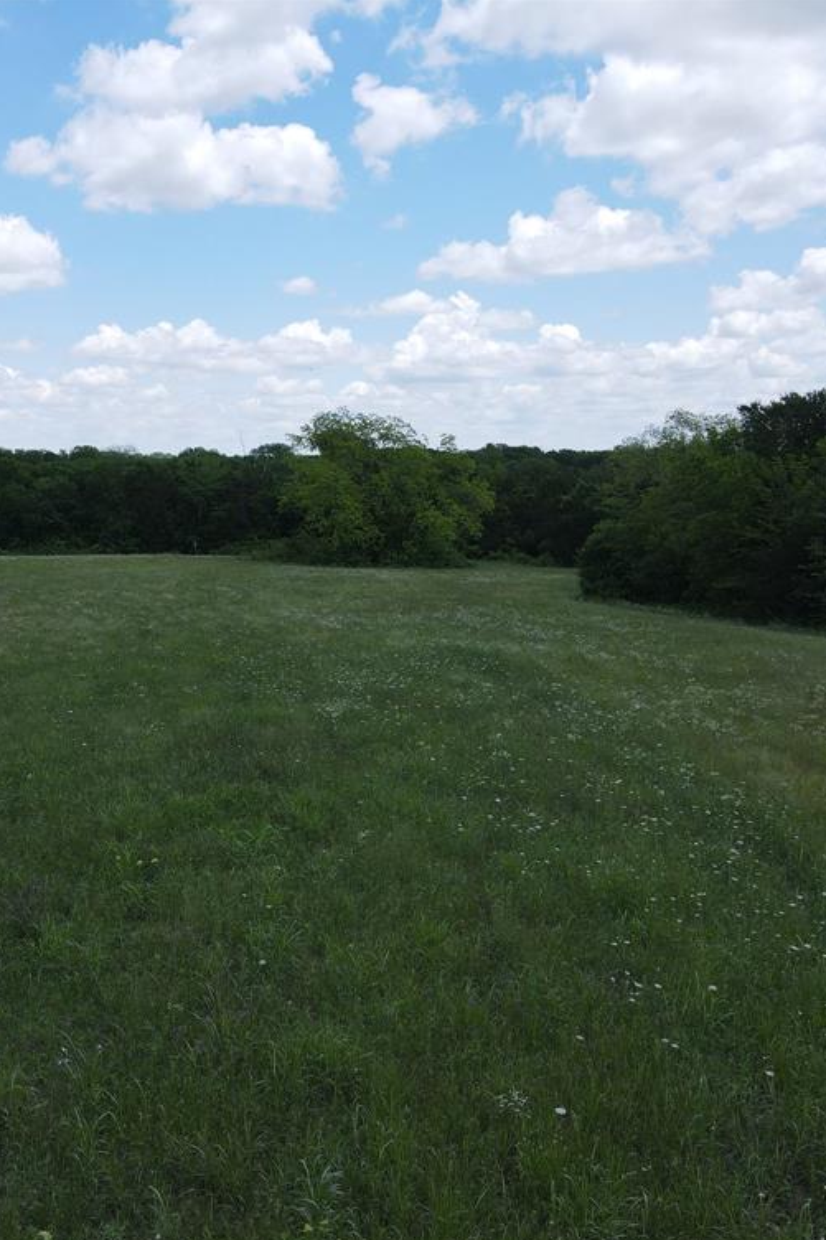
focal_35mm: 34
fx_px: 1171
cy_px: 630
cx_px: 284
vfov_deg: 55.8
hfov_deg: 38.5
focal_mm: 4.5
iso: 100
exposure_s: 1/640
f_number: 2.8
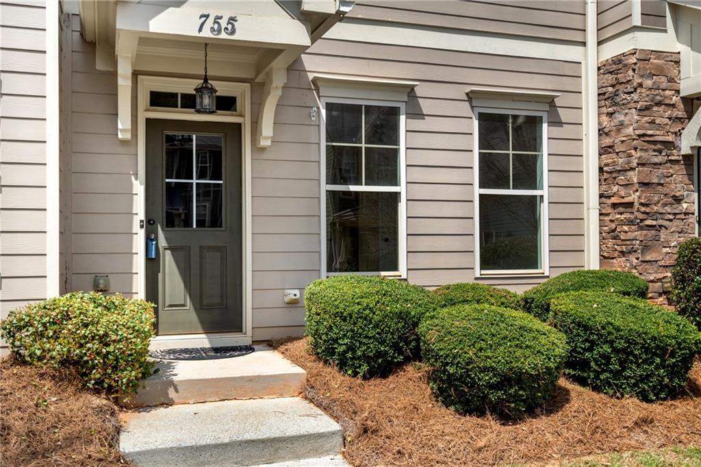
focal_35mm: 35
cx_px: 350
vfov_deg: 37.8
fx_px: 681
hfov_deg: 54.4
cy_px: 234
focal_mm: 35
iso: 320
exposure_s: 1/500
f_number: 8
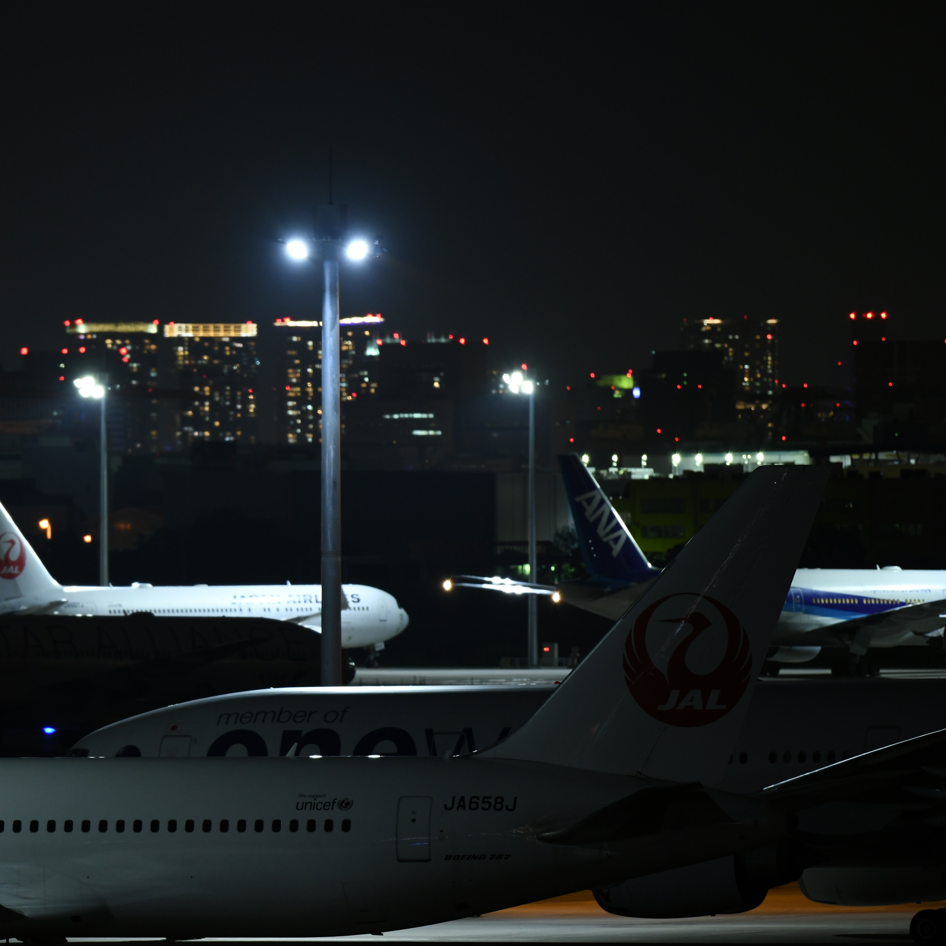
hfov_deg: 3.3
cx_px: 114
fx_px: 16511
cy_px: 555
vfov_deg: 3.3
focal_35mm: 534
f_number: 2.8
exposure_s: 1/15
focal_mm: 300
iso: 800
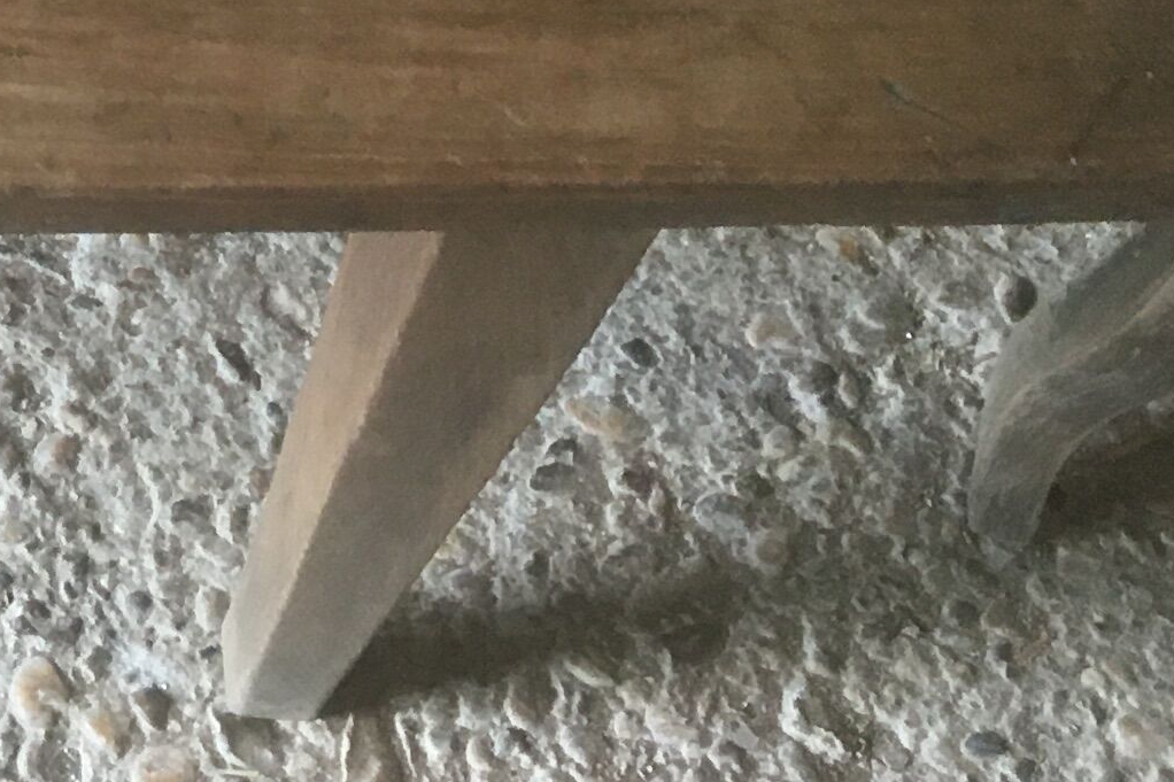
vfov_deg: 10.5
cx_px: -934
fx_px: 3880
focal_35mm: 119
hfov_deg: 15.0
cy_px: -824
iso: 64
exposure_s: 1/33
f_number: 2.2
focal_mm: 4.15
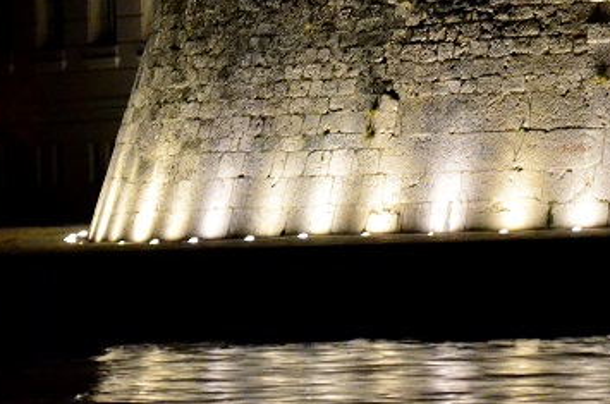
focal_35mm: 611
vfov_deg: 2.2
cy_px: -125
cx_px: 668
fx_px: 10337
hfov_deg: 3.4
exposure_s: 1/25
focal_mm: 145
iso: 6400
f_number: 4.8
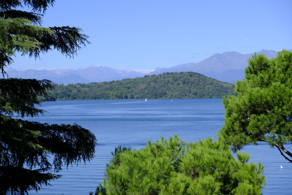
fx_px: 673
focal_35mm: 83
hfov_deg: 24.5
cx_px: 146
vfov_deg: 16.5
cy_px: 98
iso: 320
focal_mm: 55
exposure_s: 1/1400
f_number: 5.6
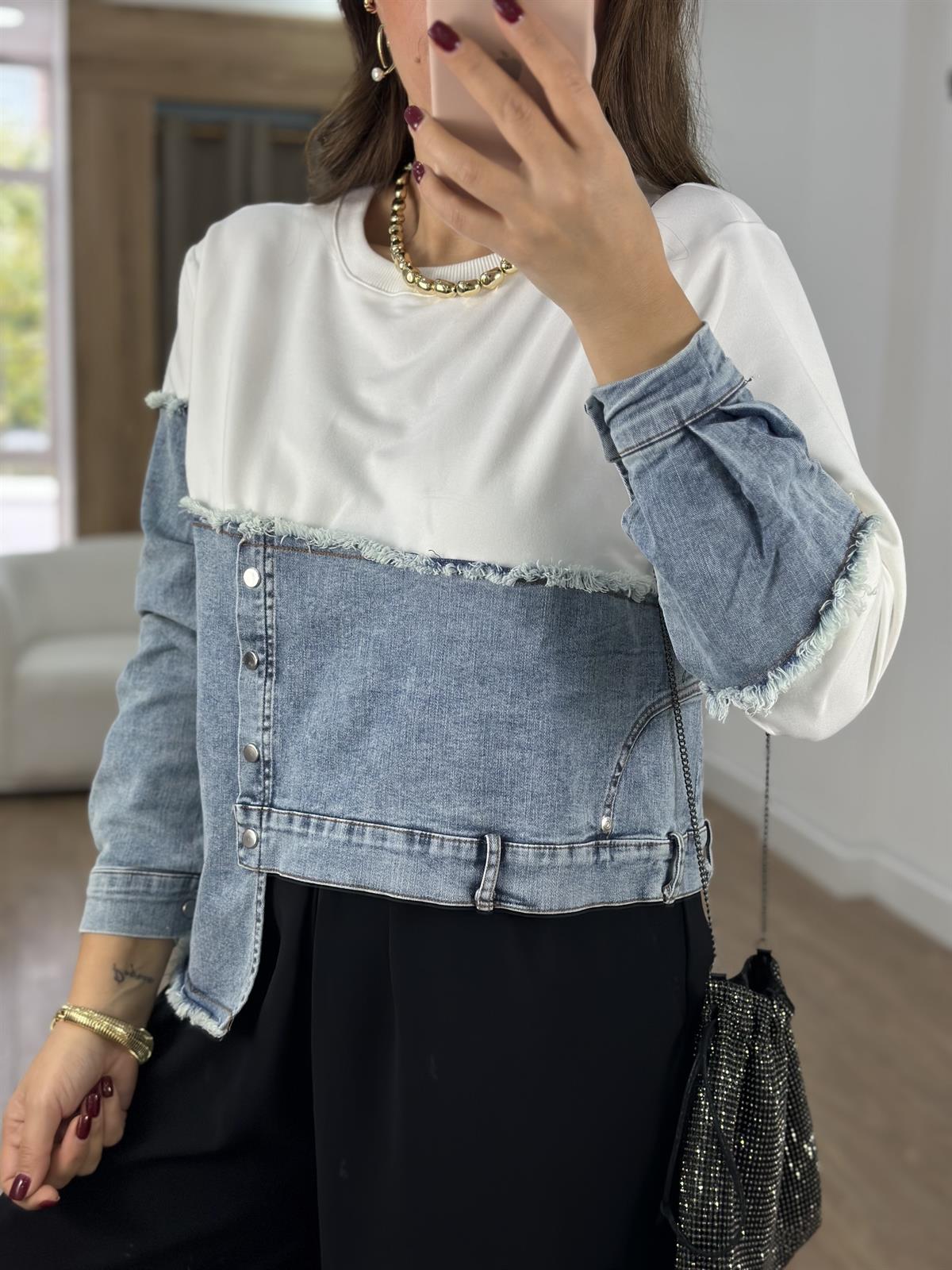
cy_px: 635
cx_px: 476
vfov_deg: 39.7
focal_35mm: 48
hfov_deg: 30.3
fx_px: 1760
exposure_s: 1/379
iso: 80
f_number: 1.78
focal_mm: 6.86
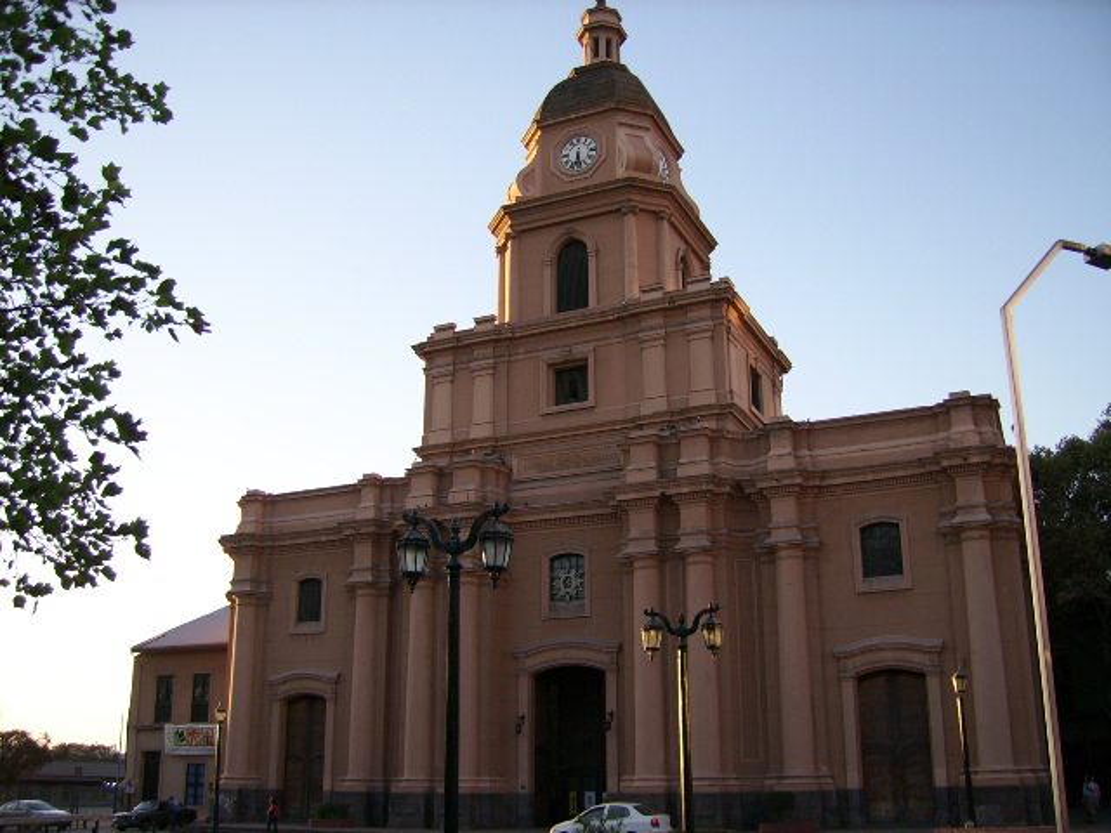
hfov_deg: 52.6
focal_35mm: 35
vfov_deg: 40.7
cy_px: 416
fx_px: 1123
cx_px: 556
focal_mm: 5.95
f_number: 2.8
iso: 100
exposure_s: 1/192
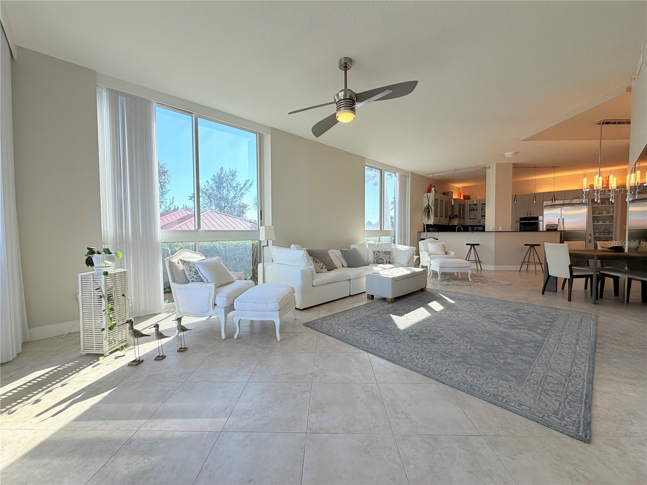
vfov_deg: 85.7
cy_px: 242
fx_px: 262
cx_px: 324
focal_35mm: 14
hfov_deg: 102.1
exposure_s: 1/121
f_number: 2.2
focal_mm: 2.22
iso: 50
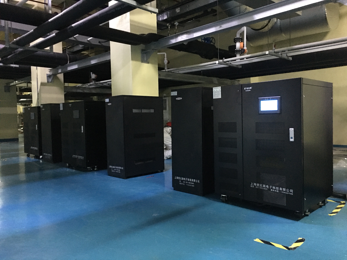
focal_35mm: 29
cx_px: 174
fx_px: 291
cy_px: 130
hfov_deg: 61.7
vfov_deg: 48.2
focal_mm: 4.15
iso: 200
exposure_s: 1/4
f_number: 2.2
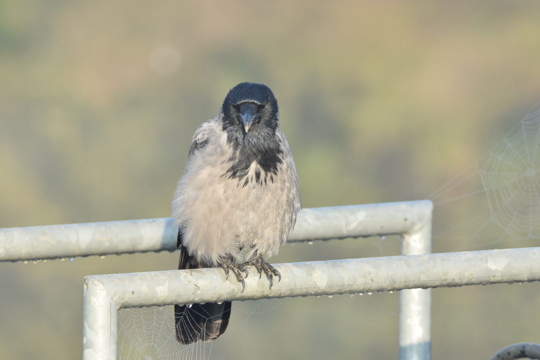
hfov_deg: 2.7
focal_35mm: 750
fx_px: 11249
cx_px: 270
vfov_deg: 1.8
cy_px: 180
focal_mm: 500
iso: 400
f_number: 11
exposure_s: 1/250
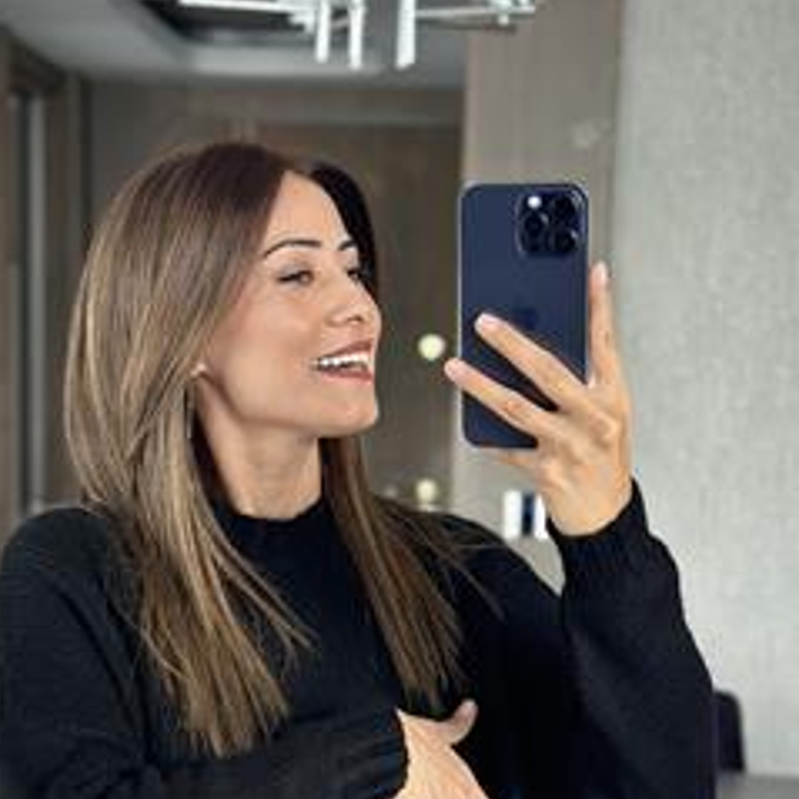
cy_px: 722
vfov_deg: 19.0
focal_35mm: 90
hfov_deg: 19.3
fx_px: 2350
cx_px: 314
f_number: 1.78
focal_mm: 6.86
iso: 125
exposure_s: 1/60
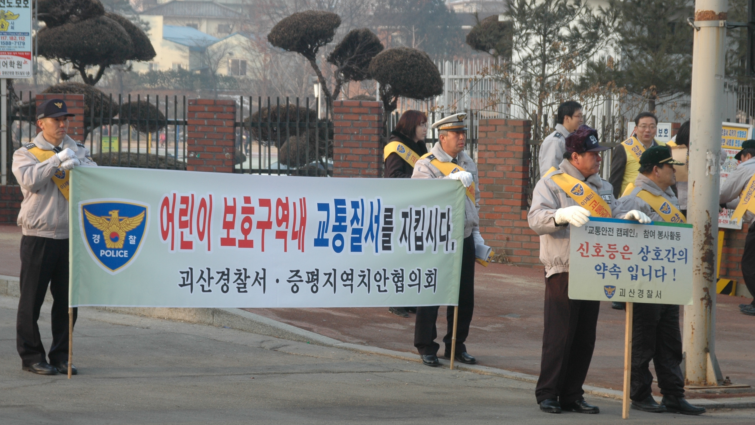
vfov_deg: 11.1
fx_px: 2182
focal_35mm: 109
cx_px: 341
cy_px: 202
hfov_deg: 19.6
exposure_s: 1/160
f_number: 6.3
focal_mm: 62
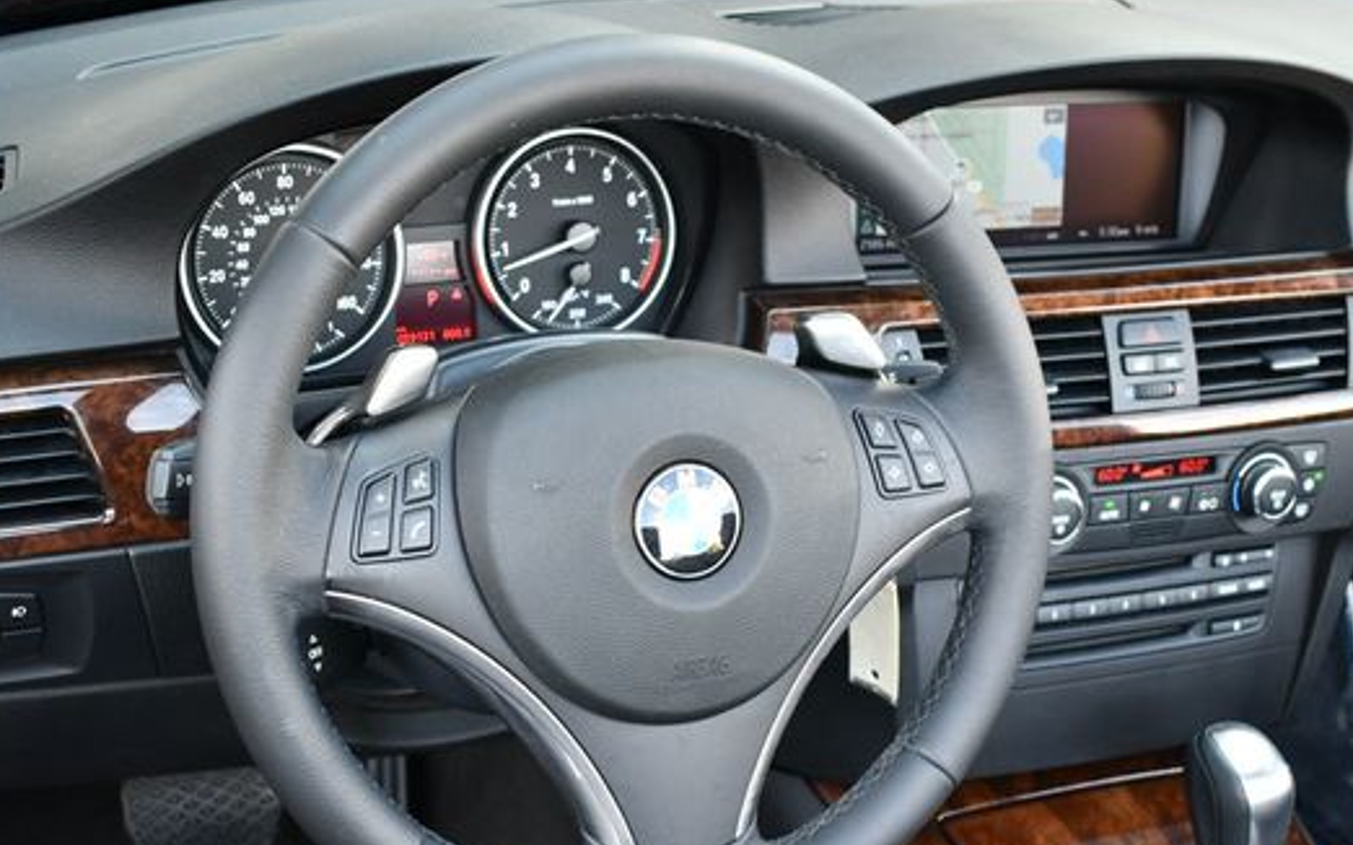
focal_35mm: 60
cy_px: 526
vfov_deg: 21.6
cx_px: 715
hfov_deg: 34.0
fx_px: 2212
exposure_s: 1/200
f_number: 4
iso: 800
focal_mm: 24
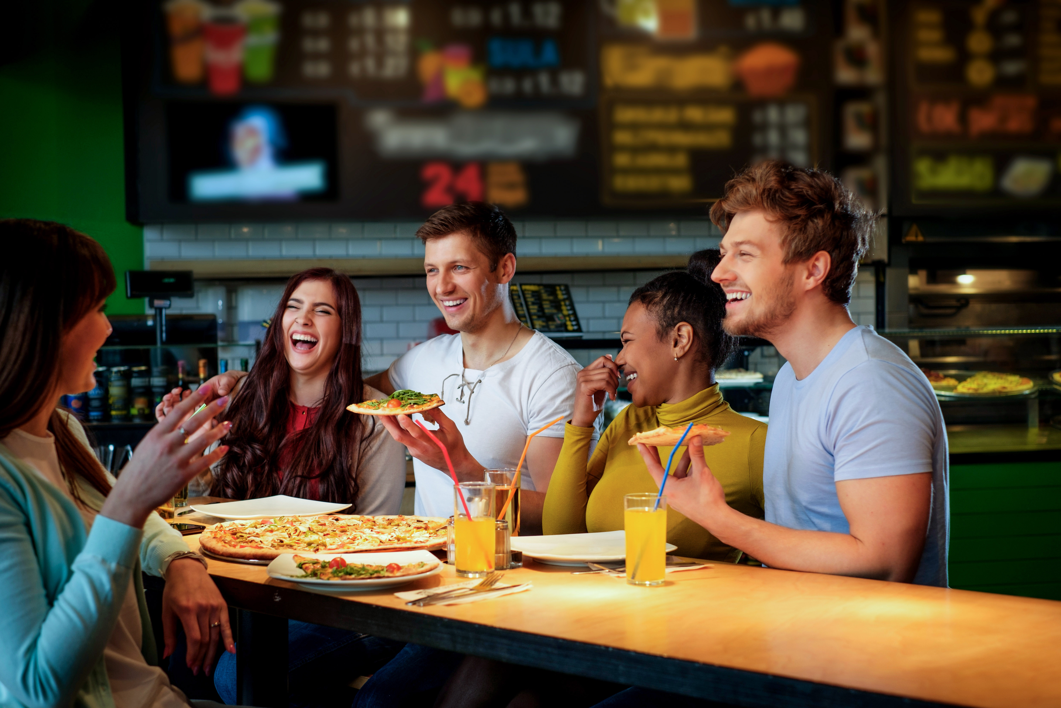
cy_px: 354
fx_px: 1562
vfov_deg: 25.5
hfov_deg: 37.5
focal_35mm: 53
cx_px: 530
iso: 200
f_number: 2.8
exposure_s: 1/160
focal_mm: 35
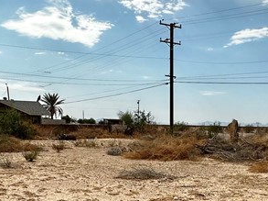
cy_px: 235
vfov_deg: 26.6
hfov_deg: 38.4
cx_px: 185
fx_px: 379
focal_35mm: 49
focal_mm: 2.22
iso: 50
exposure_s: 1/4000
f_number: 2.2
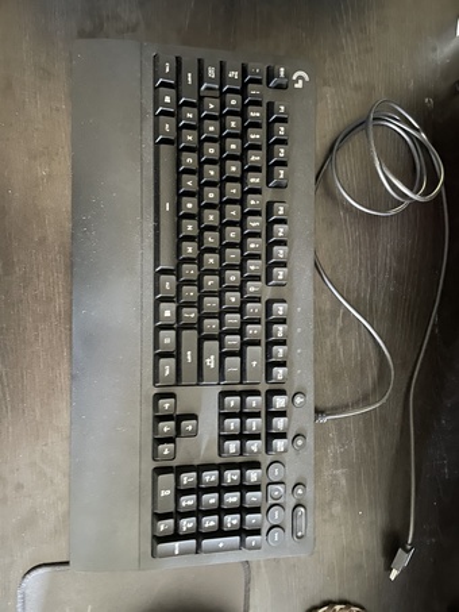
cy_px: 306
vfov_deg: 67.3
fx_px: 459
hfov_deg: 53.1
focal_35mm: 26
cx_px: 230
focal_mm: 4.2
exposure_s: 1/4
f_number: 1.6
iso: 500
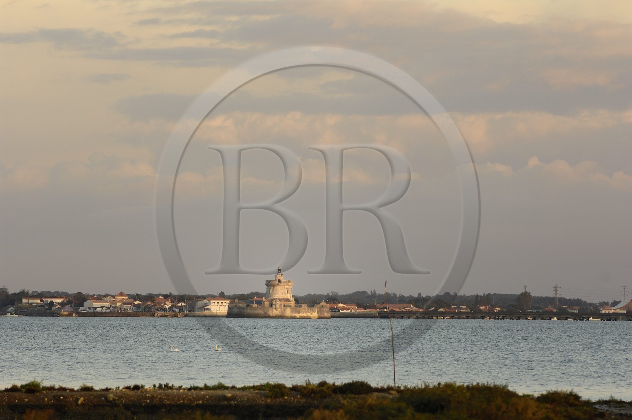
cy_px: 210
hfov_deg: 8.1
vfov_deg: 5.4
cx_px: 316
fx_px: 4470
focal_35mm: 255
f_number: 4.5
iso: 100
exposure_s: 1/80
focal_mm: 170
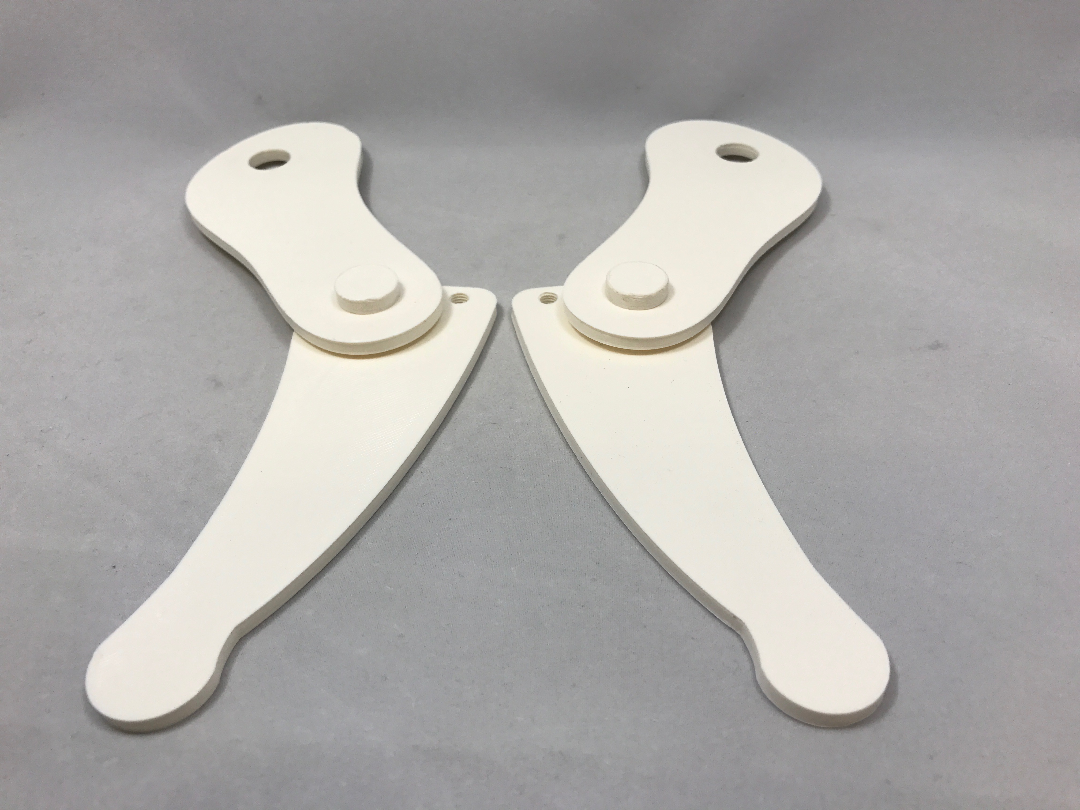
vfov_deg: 49.7
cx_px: 540
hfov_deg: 63.4
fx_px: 874
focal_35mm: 28
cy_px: 405
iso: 20
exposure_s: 1/199
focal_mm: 3.99
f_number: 1.8
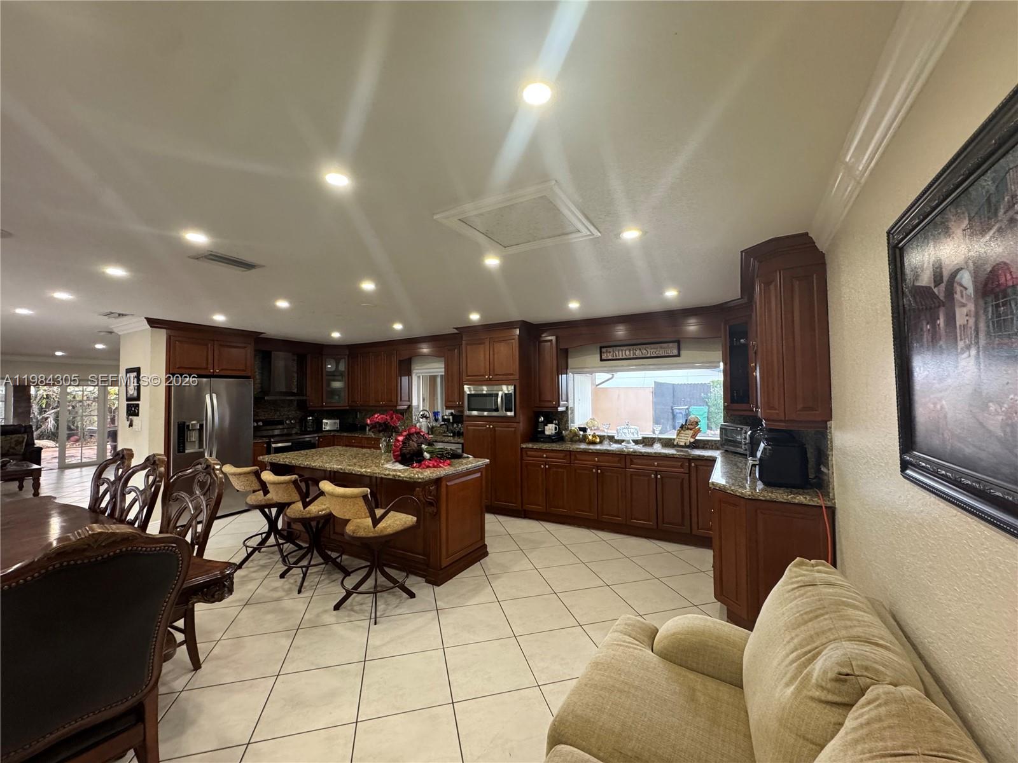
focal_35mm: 14
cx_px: 509
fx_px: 412
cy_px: 382
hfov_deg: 102.1
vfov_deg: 85.7
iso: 320
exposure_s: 1/120
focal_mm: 2.22
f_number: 2.2
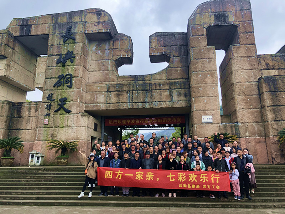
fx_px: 231
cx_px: 142
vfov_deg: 49.7
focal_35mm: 28
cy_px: 107
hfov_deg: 63.4
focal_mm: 4
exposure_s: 1/333
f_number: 1.8
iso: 20
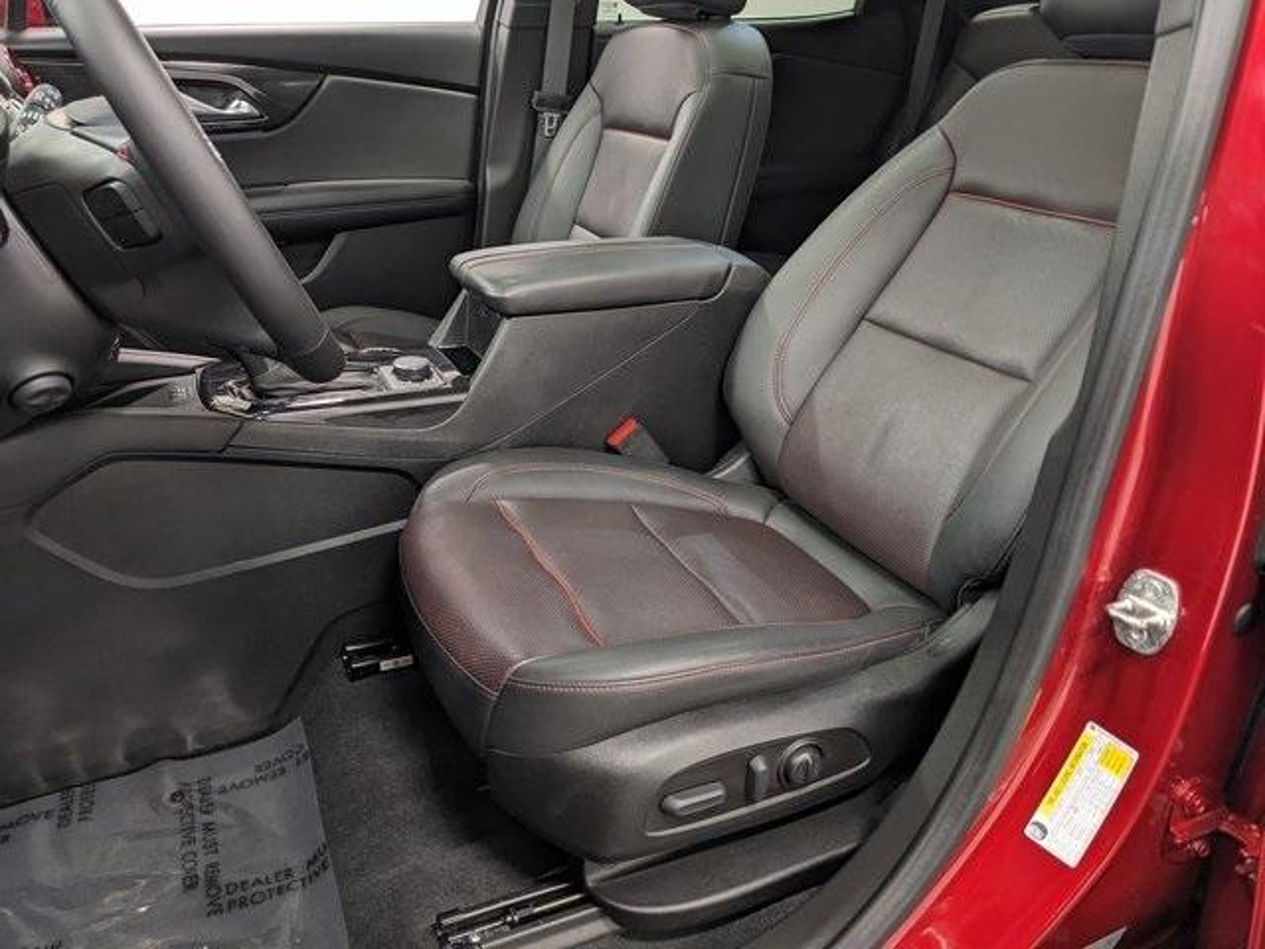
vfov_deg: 51.4
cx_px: 632
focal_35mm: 27
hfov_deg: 65.3
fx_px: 987
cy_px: 474
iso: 157
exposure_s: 1/30
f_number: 1.73
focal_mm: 4.38
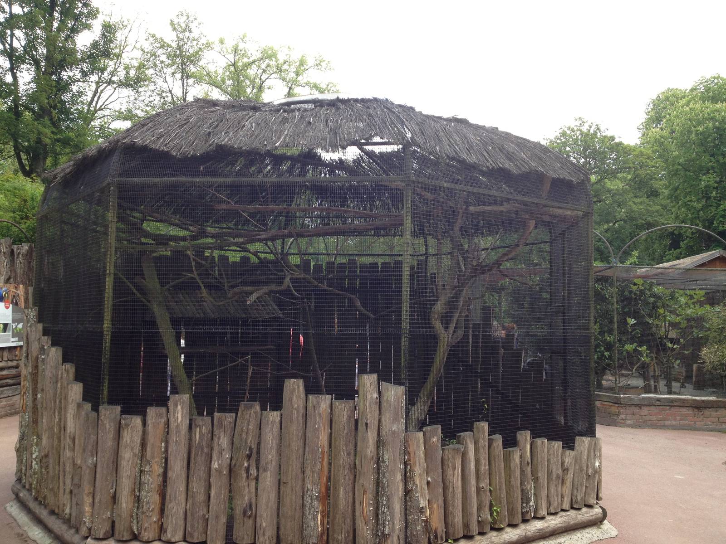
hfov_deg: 52.6
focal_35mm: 35
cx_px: 363
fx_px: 734
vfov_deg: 40.7
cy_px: 272
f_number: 2.4
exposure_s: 1/269
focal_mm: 4.28
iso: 50
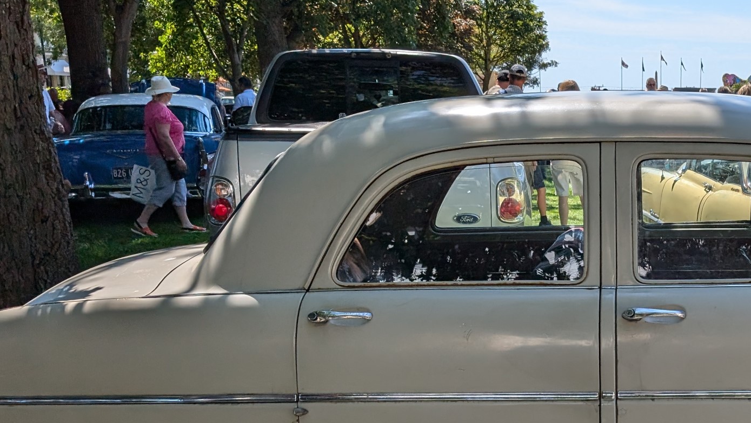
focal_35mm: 49
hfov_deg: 39.7
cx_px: 642
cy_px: 356
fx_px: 976
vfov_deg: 24.0
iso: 21
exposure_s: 1/1037
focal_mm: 6.9
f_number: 1.68
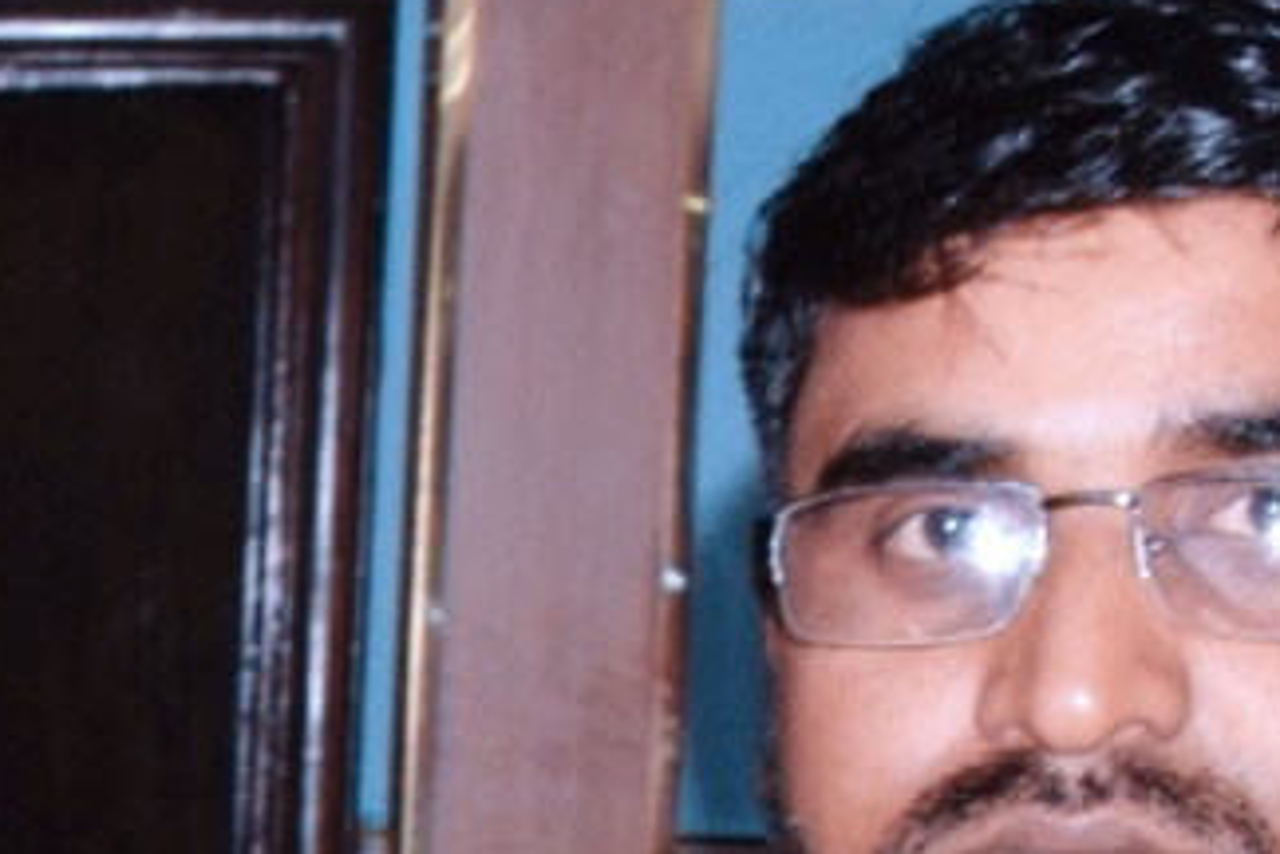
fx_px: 6399
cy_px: 1795
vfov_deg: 7.3
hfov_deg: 10.3
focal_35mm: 180
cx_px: -1438
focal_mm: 24
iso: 1250
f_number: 14
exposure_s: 1/60
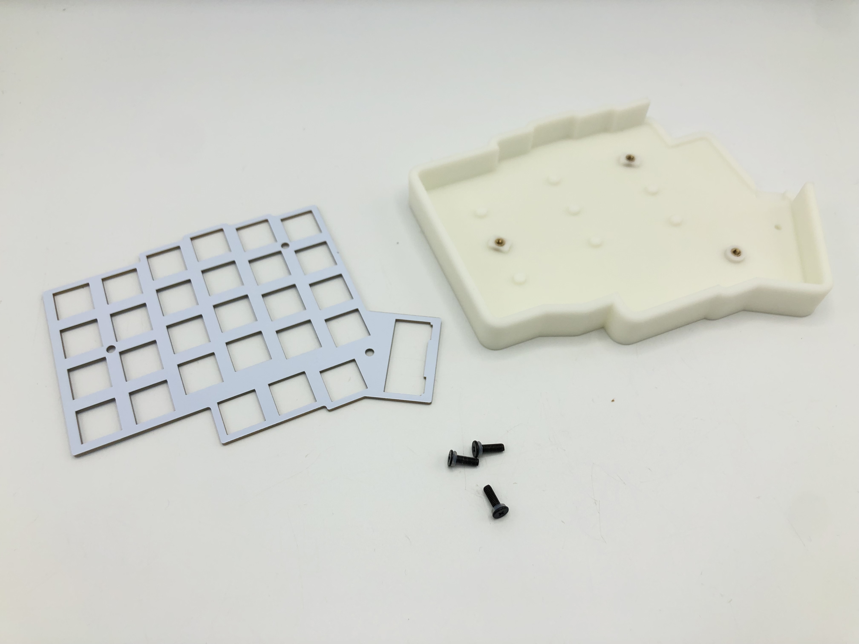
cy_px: 322
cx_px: 430
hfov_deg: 63.4
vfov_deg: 49.7
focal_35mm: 28
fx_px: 695
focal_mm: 4
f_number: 1.8
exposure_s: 1/725
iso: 20
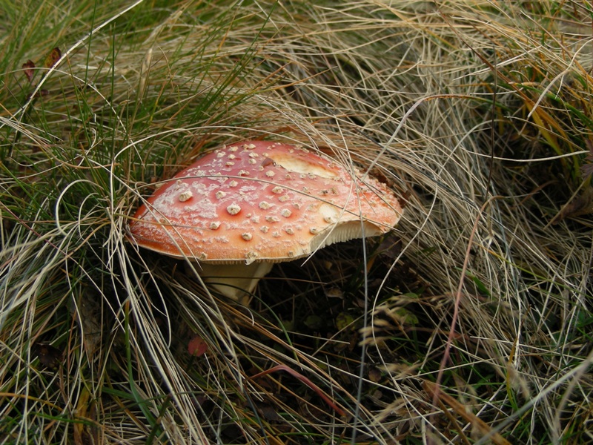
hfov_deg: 36.2
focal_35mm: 53
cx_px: 296
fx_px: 908
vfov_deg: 27.5
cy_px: 222
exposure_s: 1/35.5
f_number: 3.5
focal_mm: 8.8
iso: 50
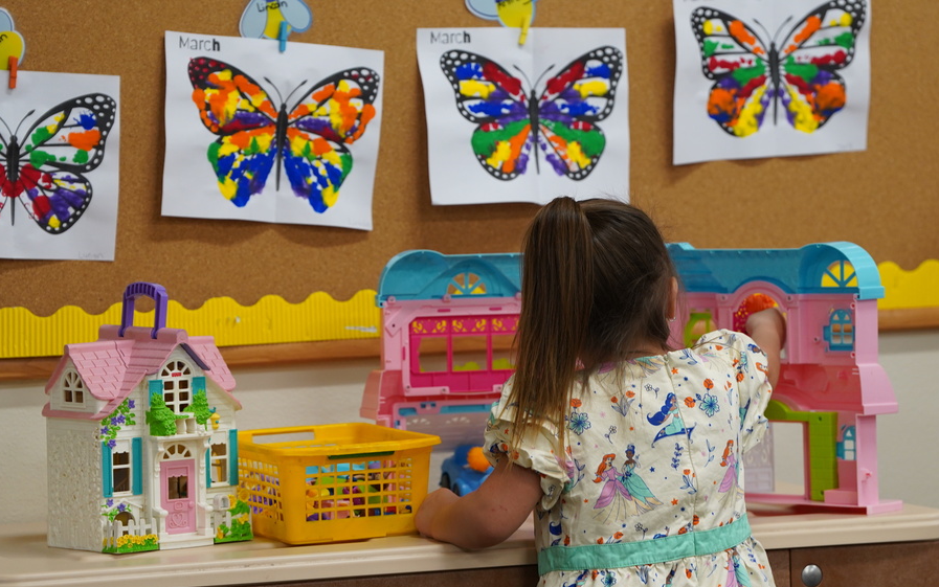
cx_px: 509
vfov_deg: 6.8
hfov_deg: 10.9
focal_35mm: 192
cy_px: 324
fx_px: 4914
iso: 1600
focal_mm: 165
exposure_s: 1/200
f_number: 4
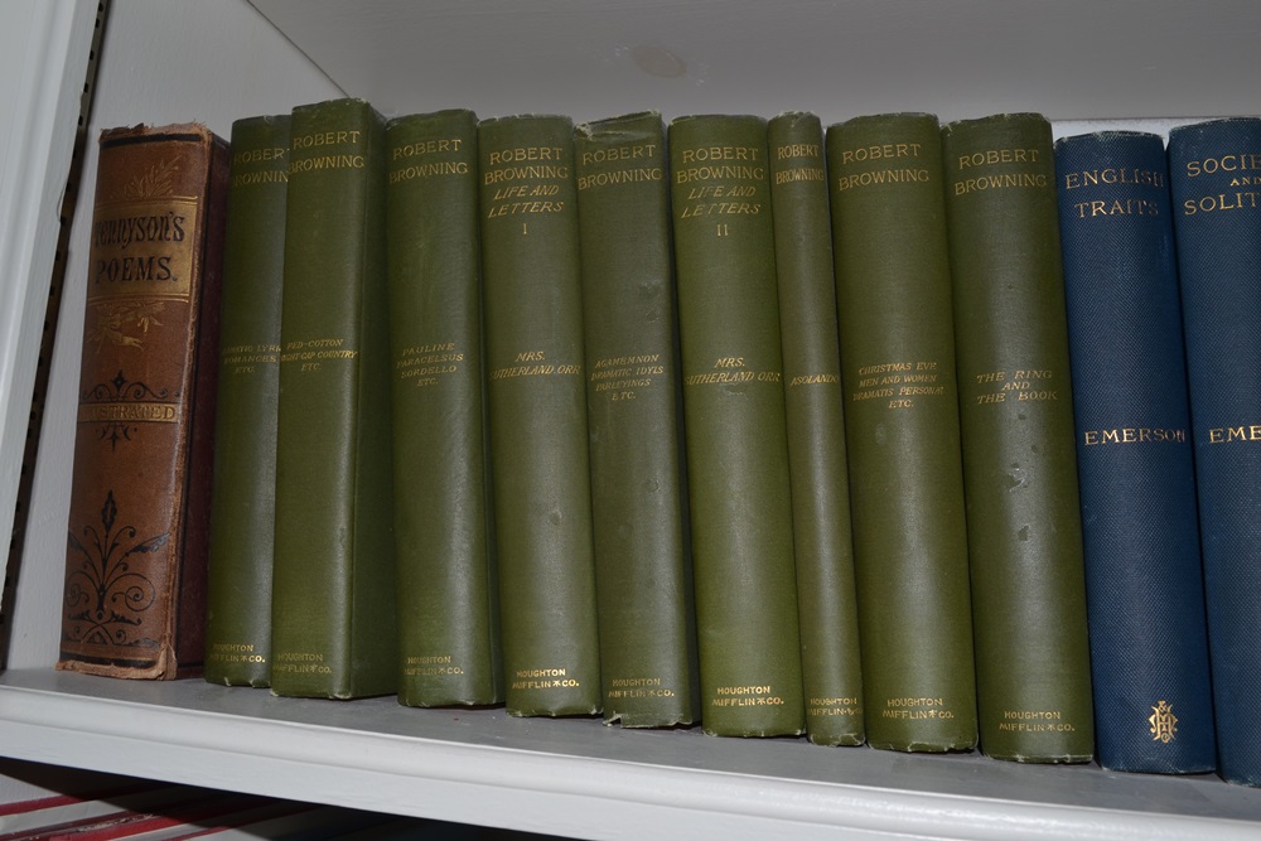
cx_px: 630
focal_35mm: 33
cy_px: 420
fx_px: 1156
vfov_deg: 40.0
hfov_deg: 57.2
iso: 100
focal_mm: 22
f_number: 8
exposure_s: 1/60
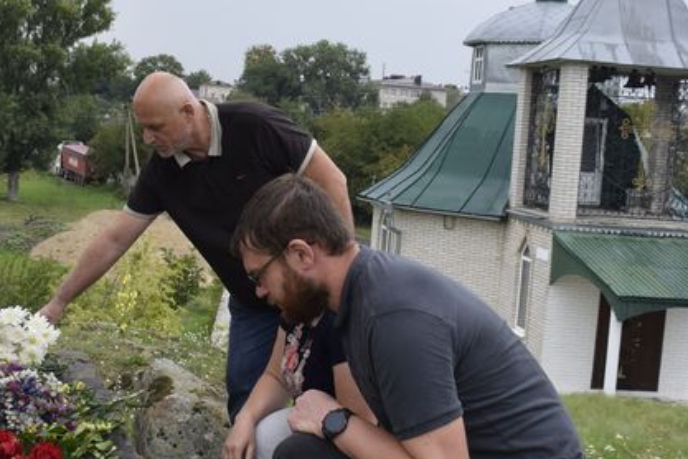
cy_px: 187
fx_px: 1032
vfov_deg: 25.0
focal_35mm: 54
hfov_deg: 36.2
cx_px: 193
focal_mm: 20
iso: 400
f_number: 8
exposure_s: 1/250
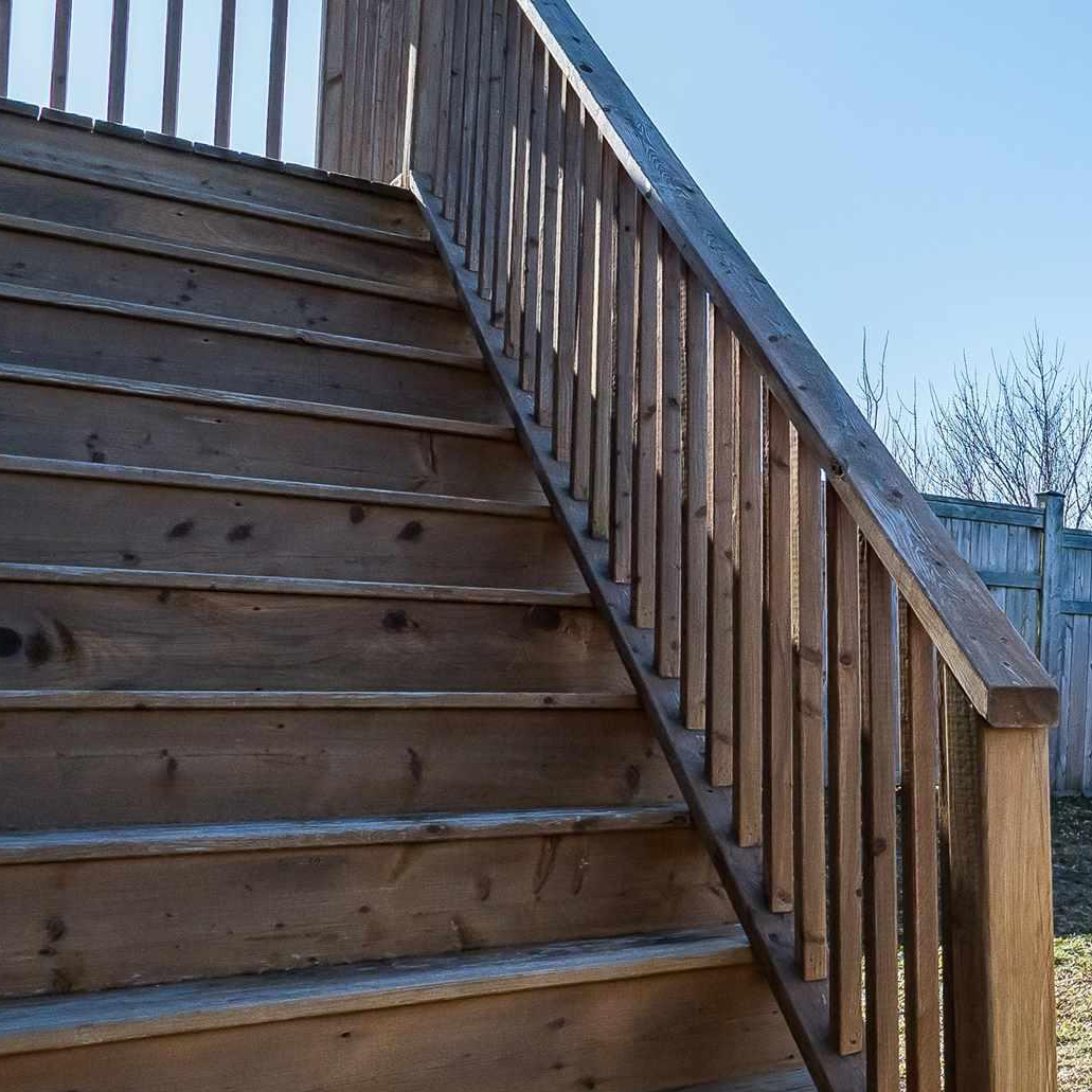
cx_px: 1413
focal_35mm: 38
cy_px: 746
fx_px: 1356
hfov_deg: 32.9
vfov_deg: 43.1
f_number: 5.6
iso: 400
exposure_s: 1/1250
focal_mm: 10
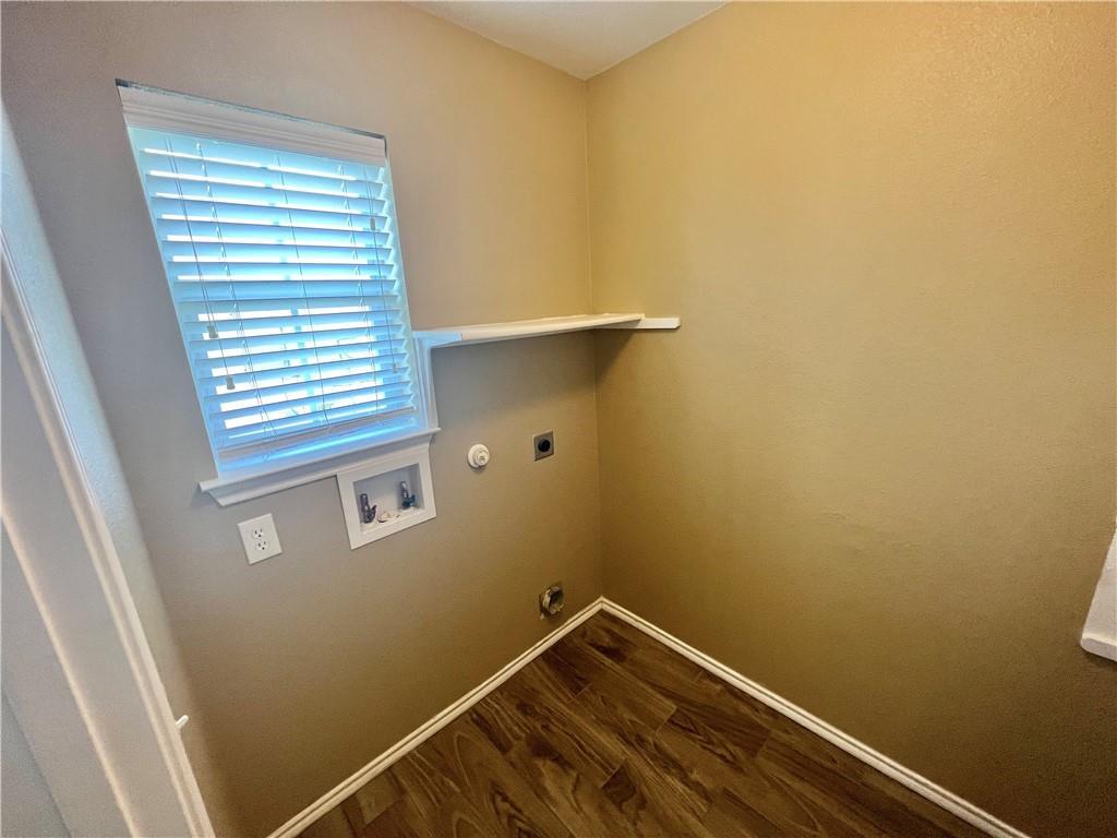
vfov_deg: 89.9
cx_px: 558
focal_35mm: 13
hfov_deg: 106.2
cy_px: 419
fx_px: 419
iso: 200
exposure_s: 1/60
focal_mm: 1.57
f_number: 1.8
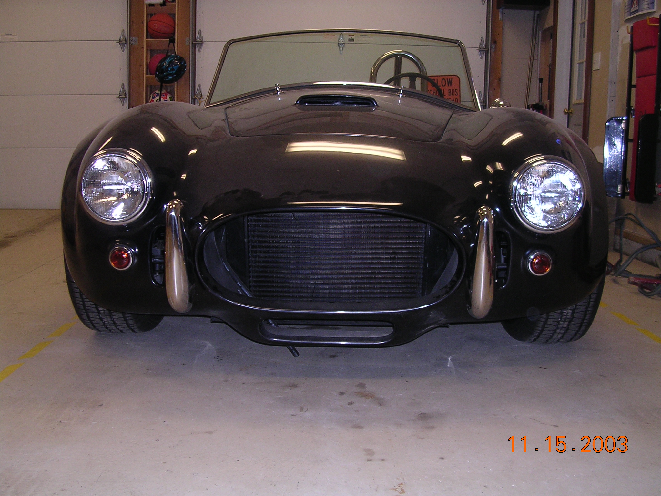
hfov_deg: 49.0
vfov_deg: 37.7
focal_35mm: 38
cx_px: 330
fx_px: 726
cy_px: 248
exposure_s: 1/60.1
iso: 136
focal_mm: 5.8
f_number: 2.8
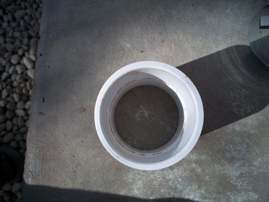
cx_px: 134
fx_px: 249
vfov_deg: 44.2
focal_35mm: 32
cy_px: 101
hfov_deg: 56.8
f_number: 2.9
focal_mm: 5.7
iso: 80
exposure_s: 1/400
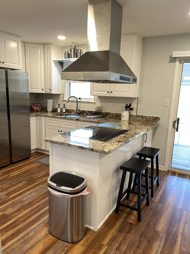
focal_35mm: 25
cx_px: 95
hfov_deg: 54.9
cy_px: 127
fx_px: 183
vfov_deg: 69.4
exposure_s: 1/60
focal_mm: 5.1
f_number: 1.6
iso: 100
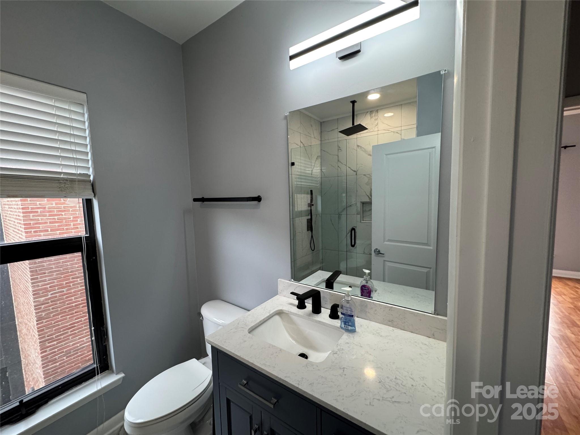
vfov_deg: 85.7
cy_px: 218
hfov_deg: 102.1
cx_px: 290
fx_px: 235
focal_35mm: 14
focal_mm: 2.22
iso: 200
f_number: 2.2
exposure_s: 1/120
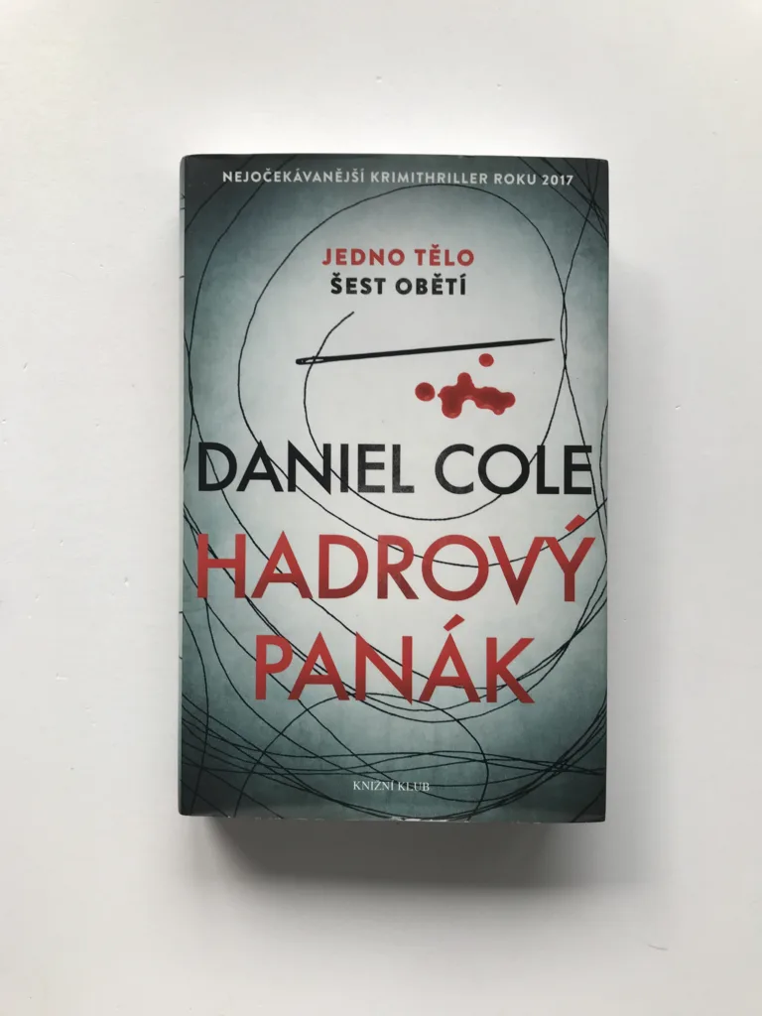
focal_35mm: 28
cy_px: 508
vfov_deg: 63.4
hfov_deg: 49.7
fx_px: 822
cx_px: 381
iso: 20
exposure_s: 1/126
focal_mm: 3.99
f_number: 1.8
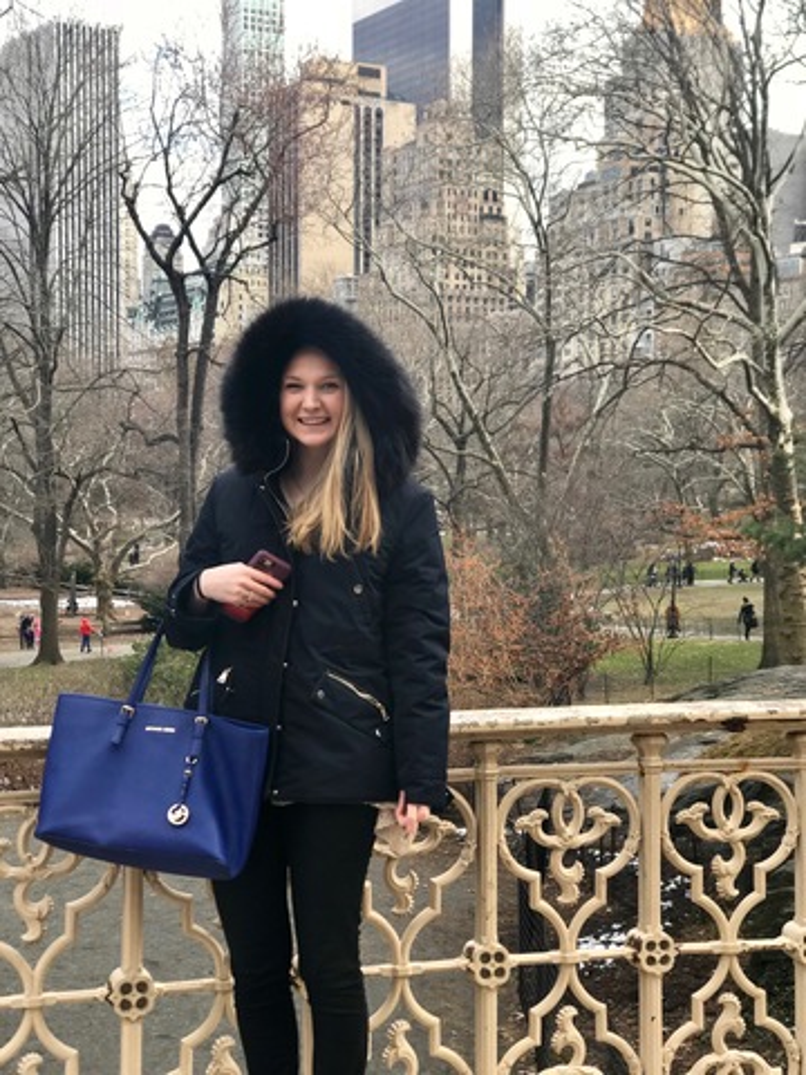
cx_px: 403
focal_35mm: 57
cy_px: 538
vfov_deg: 33.8
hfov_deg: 25.7
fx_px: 1770
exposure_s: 1/139
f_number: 2.8
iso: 20
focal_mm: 6.6
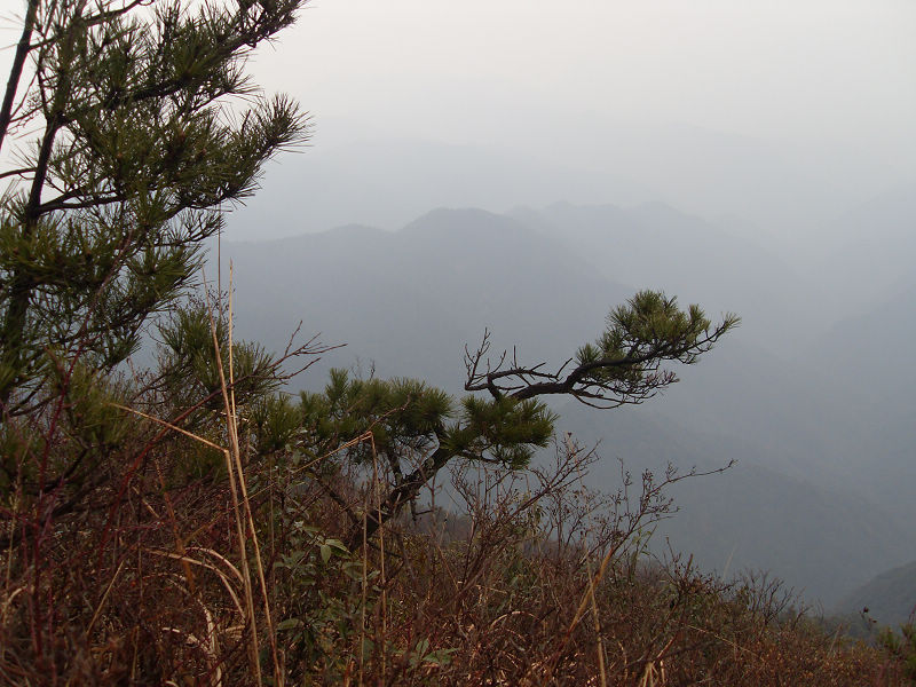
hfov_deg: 50.1
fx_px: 979
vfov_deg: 38.7
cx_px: 458
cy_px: 344
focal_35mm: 37
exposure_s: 1/90
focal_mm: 6.3
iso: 80
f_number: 7
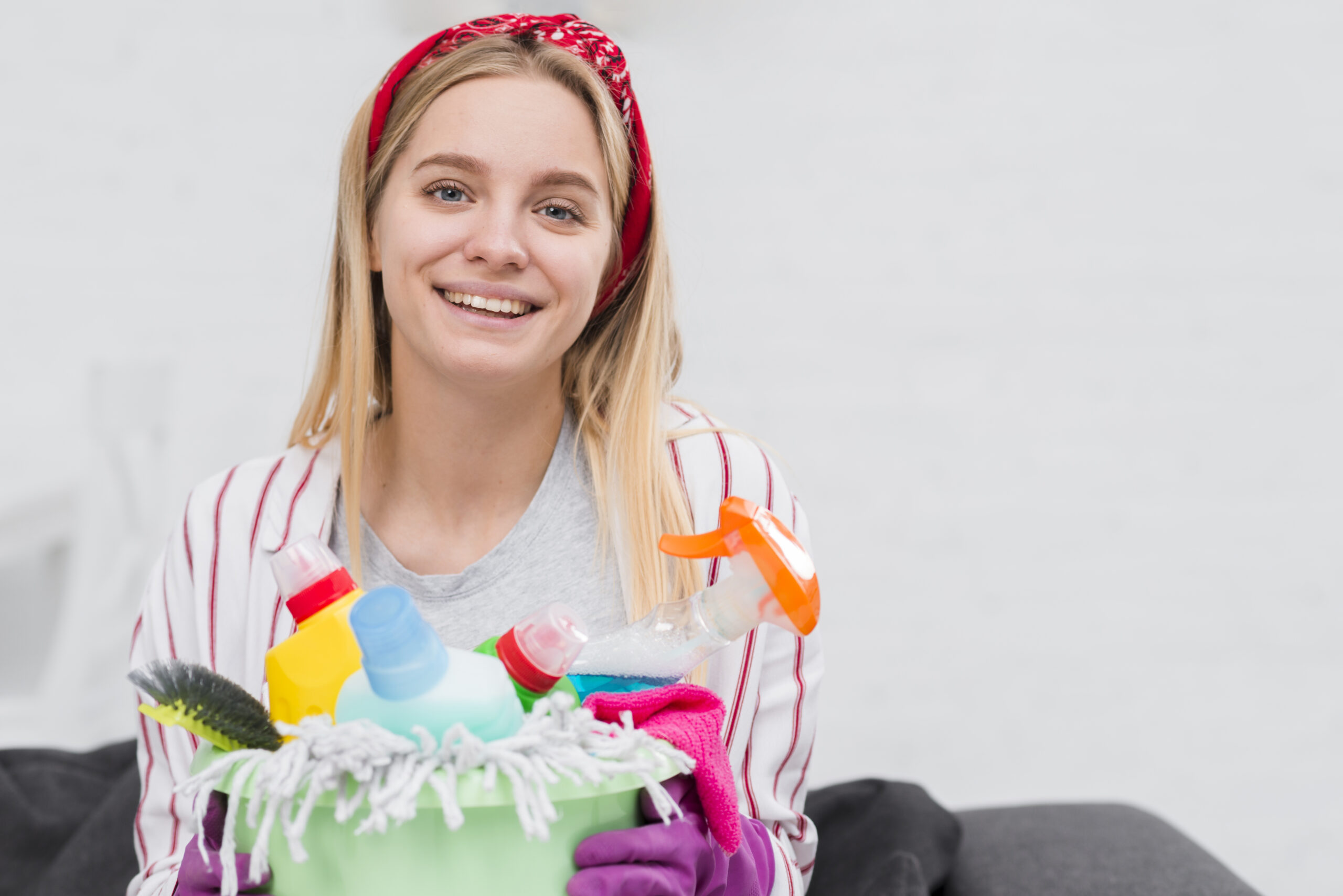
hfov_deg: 23.9
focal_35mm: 85
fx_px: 3172
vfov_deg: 16.1
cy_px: 448
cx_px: 672
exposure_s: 1/160
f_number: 4
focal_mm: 85
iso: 250
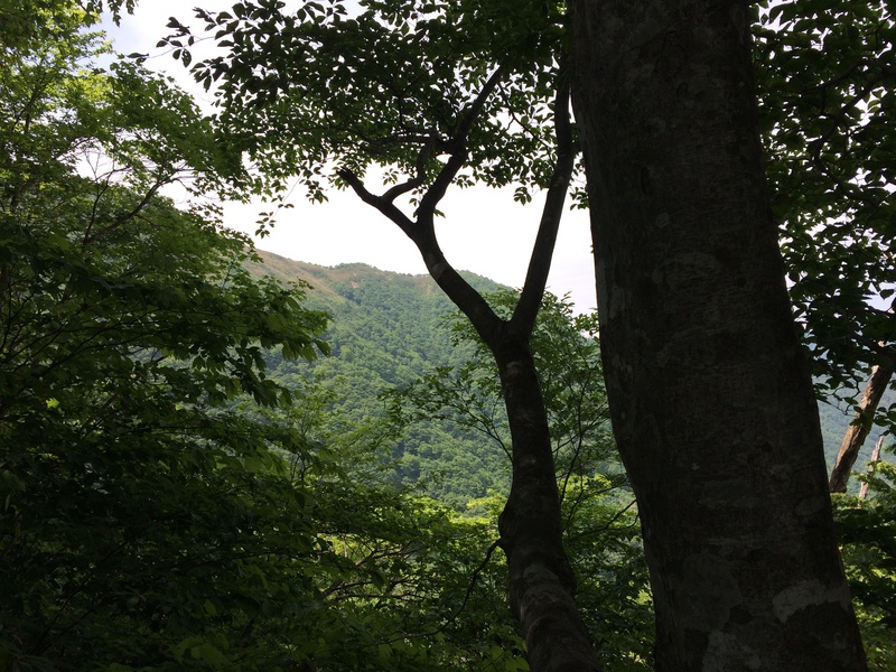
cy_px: 336
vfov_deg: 46.8
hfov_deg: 60.0
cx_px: 448
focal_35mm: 30
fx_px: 777
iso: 32
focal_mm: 4.12
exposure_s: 1/1109
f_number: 2.2
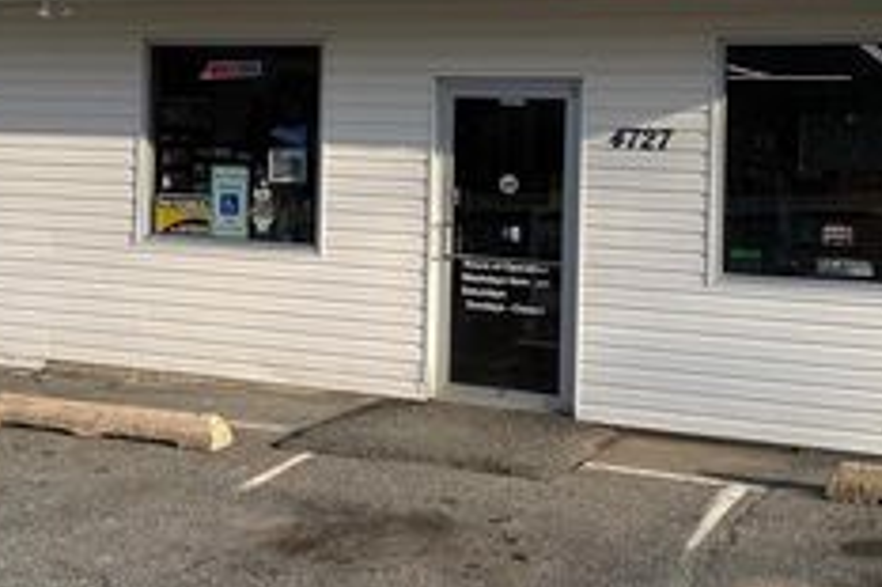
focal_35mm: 58
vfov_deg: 23.0
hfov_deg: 34.4
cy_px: 123
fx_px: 1420
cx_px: 344
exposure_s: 1/3165
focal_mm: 5.7
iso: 50
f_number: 1.5
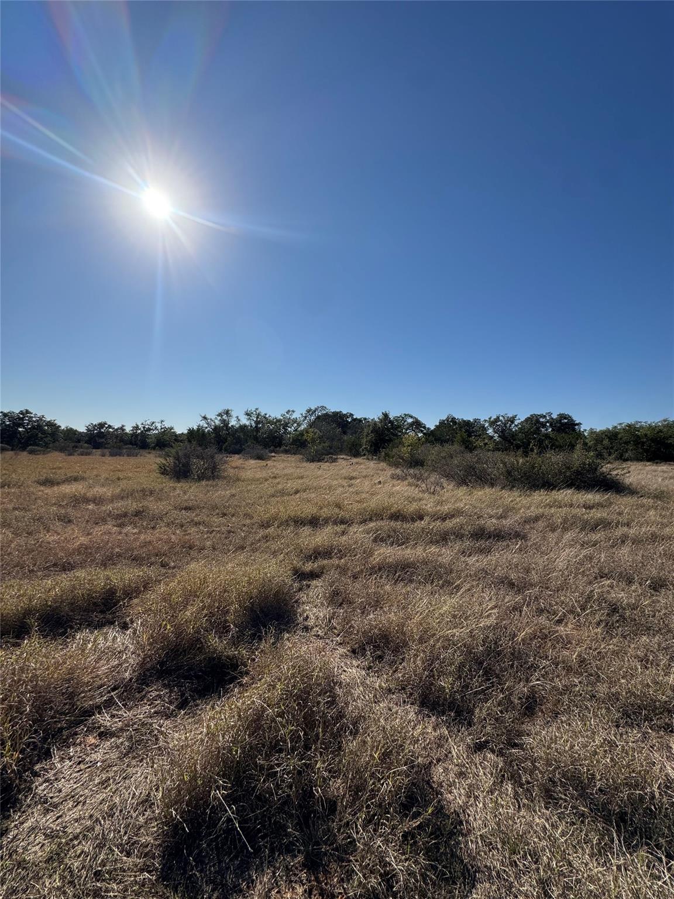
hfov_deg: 85.7
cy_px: 450
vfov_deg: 102.1
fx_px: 363
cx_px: 337
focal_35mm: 14
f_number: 2.2
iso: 50
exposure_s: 1/4132
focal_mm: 2.22
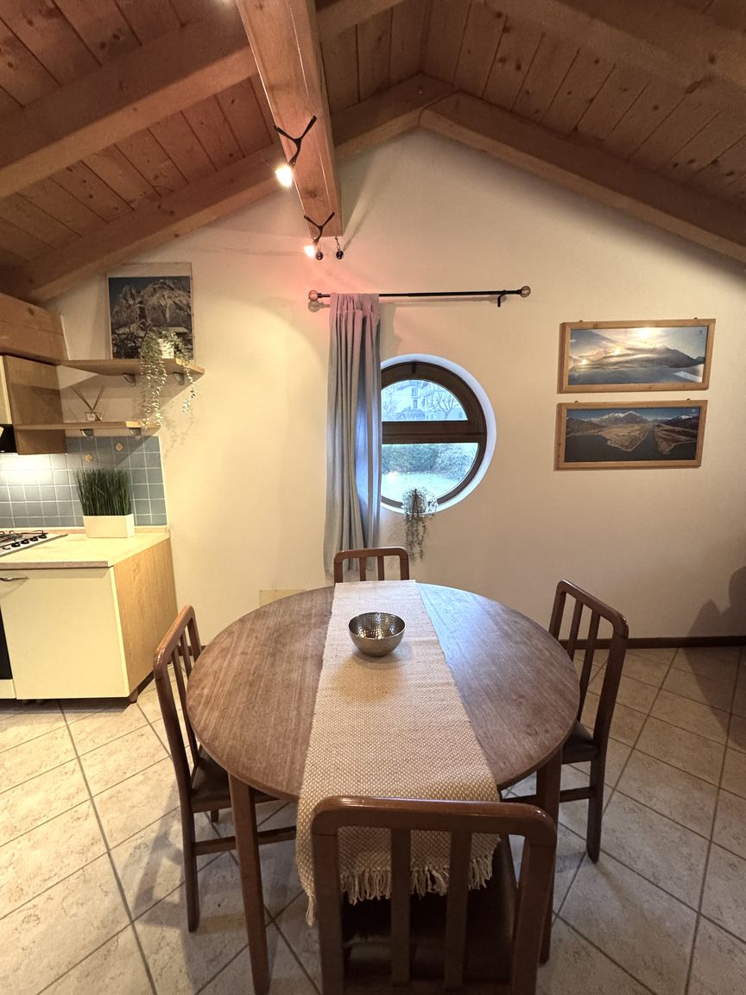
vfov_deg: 102.1
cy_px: 498
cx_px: 373
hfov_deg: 85.7
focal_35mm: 14
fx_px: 402
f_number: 2.2
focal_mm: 2.22
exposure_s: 1/50
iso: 500
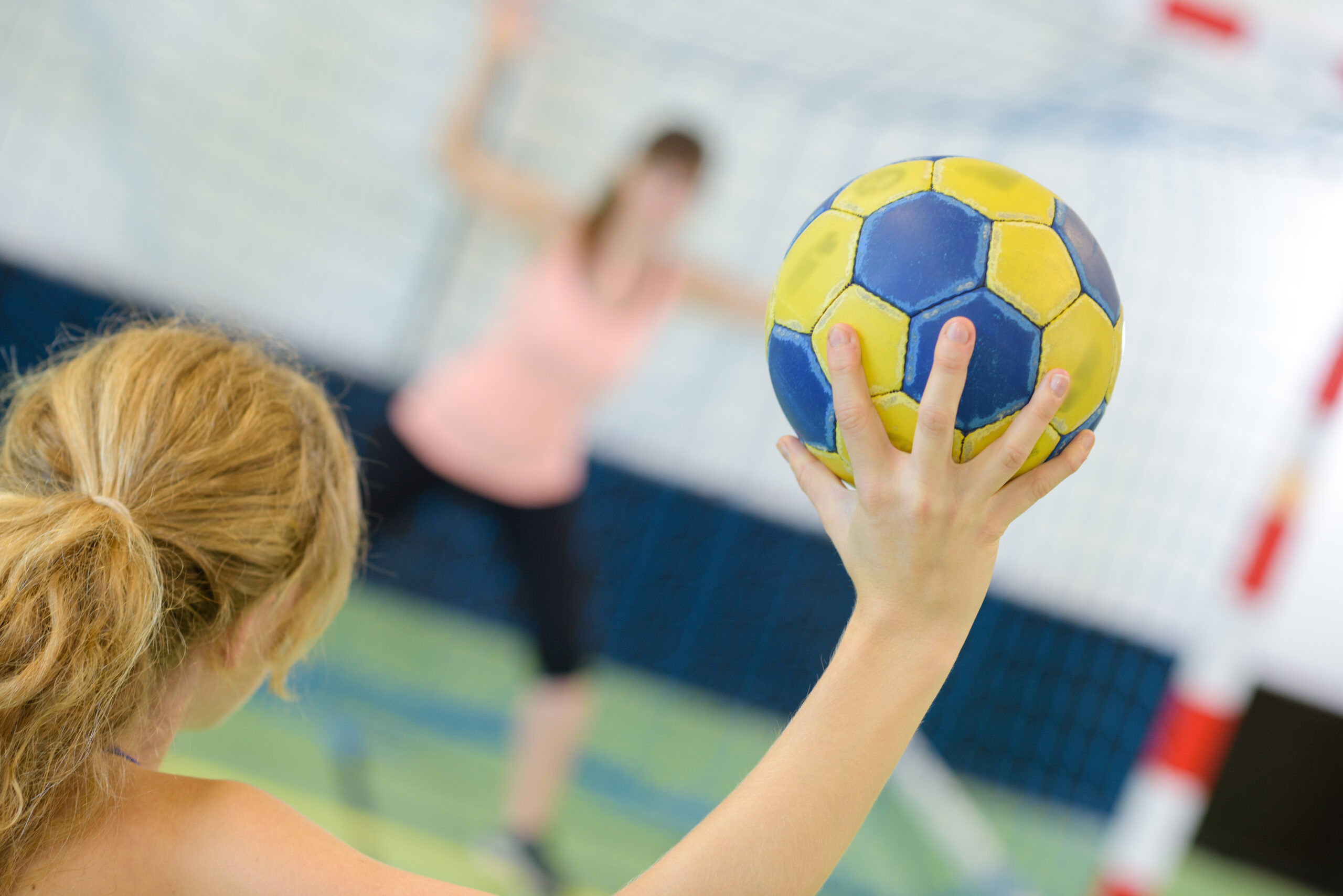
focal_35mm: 85
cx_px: 672
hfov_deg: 23.9
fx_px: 3172
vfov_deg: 16.1
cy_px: 448
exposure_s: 1/100
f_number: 2.8
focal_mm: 85
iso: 400
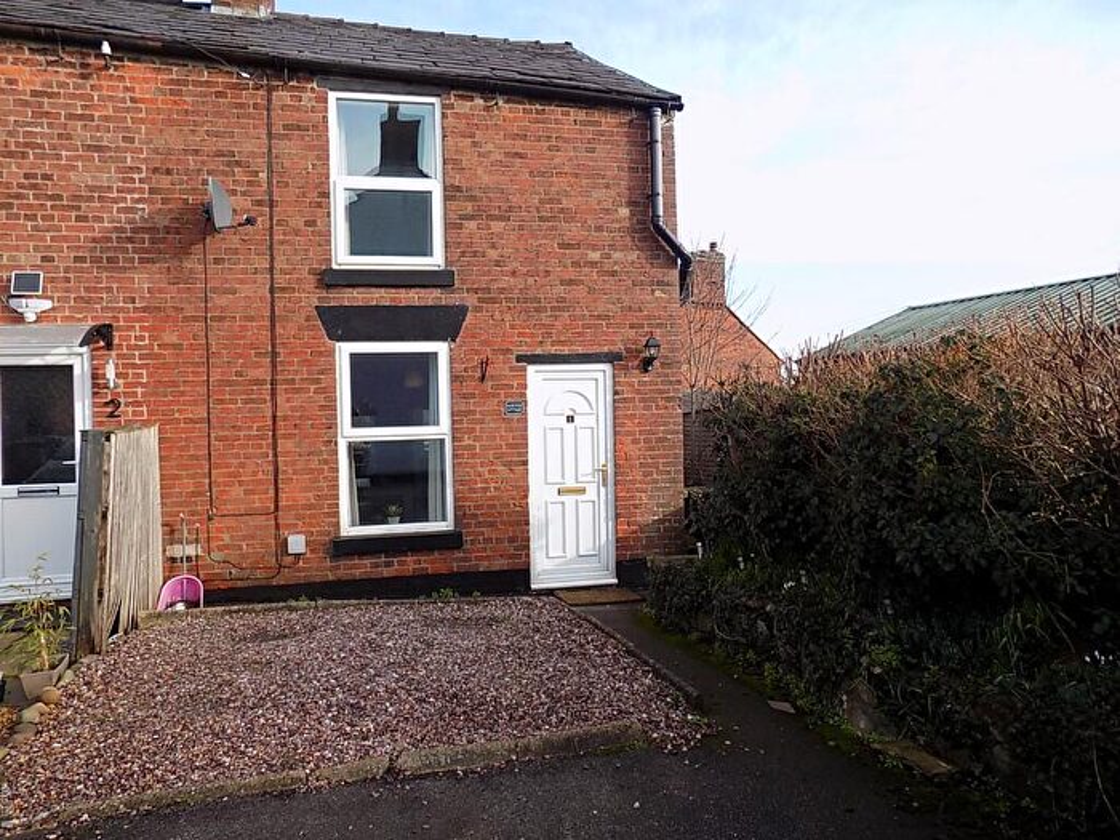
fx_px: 777
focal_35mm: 24
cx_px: 560
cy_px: 420
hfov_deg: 71.6
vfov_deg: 56.8
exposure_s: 1/250
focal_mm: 4.3
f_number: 3.1
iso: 80
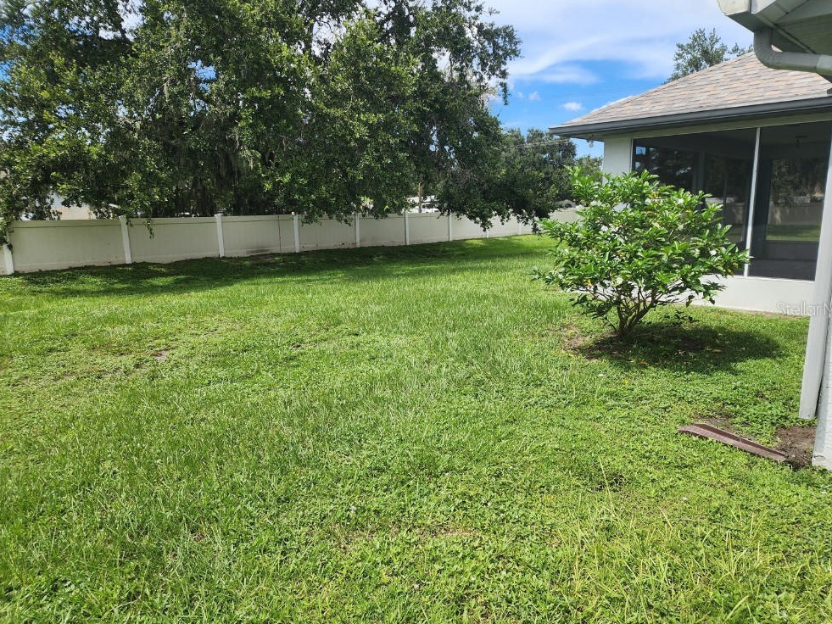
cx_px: 422
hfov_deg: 71.6
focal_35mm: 24
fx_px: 577
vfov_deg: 56.8
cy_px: 309
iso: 12
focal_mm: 6.4
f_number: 1.8
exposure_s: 1/868
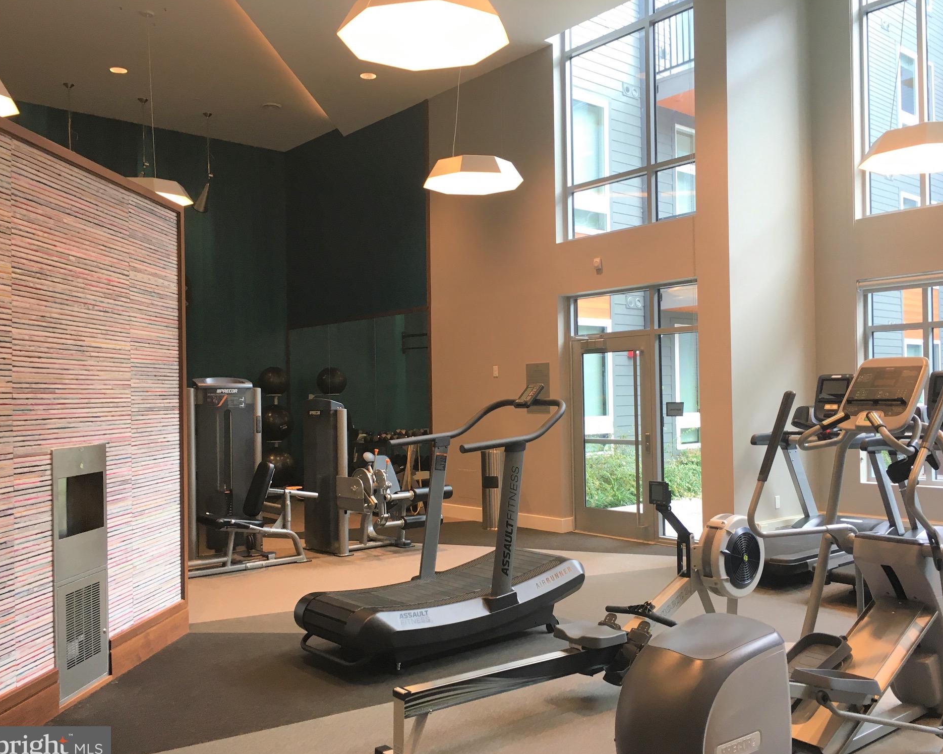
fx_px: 865
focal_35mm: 31
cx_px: 501
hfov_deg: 57.1
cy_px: 381
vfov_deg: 47.1
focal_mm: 4.15
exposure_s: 1/30
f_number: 2.2
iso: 25
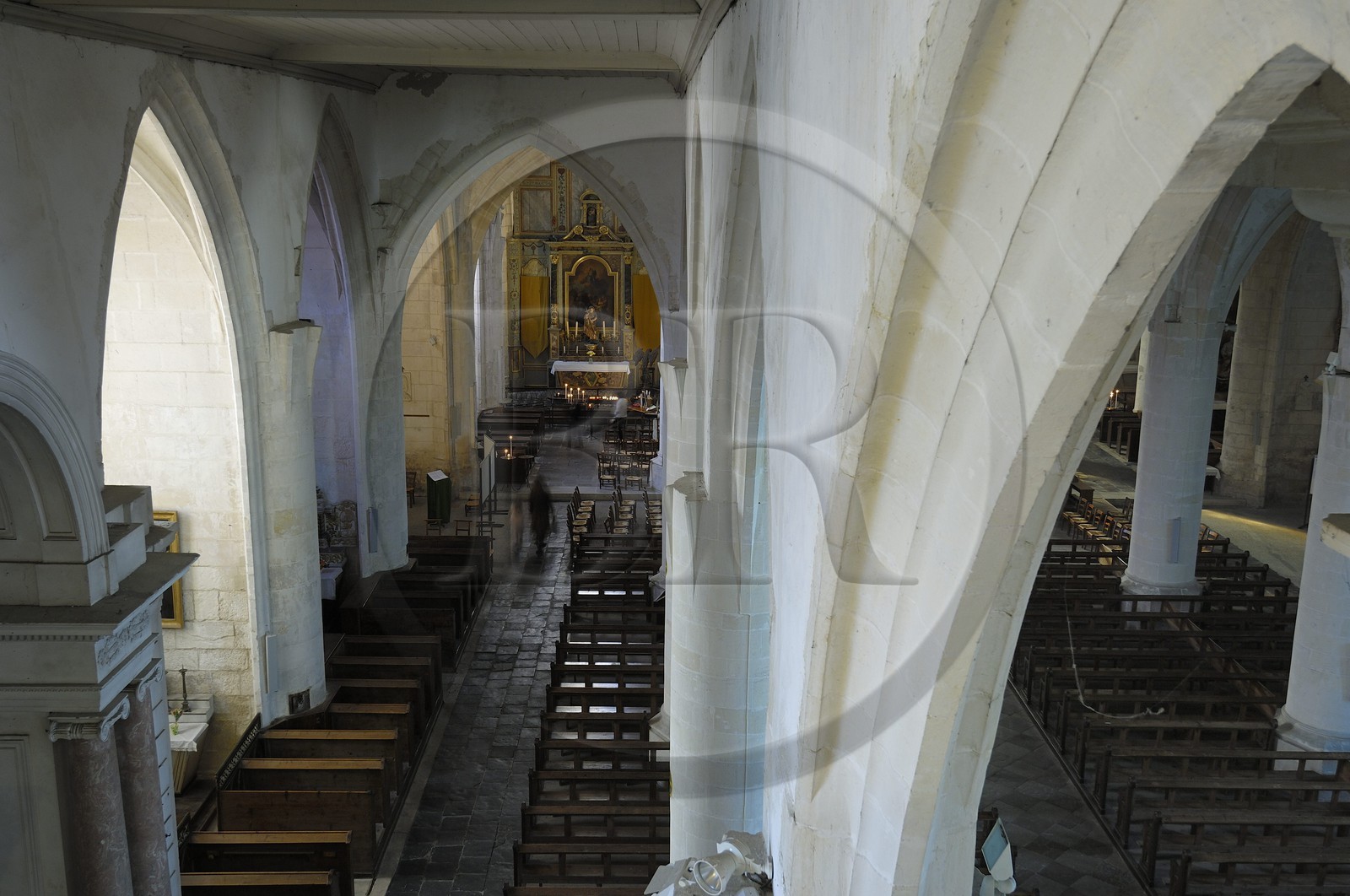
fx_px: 1236
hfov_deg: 57.3
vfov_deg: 39.9
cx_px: 675
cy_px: 448
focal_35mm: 33
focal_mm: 22
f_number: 8
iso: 100
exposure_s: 1.8
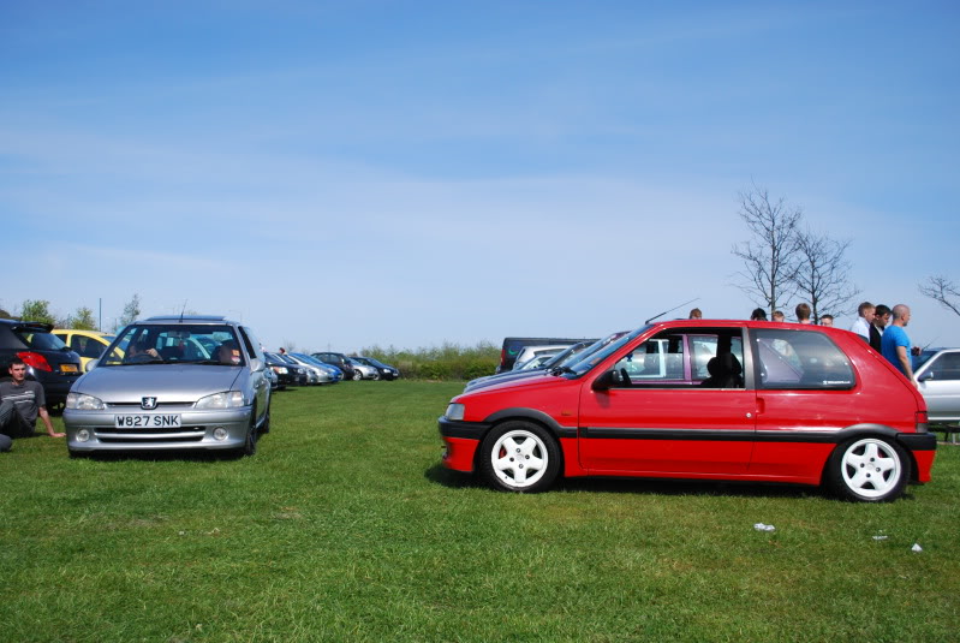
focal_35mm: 36
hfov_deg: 53.1
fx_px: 961
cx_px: 480
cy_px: 322
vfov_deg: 37.0
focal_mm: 24
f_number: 4.5
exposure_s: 1/3200
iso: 400
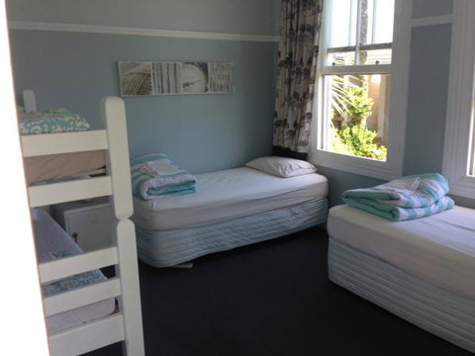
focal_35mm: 33
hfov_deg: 55.4
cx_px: 238
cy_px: 178
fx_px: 453
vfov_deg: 42.9
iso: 50
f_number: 2.4
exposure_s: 1/120
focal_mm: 4.12
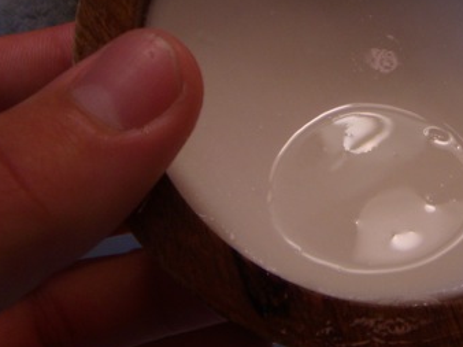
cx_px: 360
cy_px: 59
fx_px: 962
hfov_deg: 26.6
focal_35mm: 72
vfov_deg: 20.1
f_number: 3.5
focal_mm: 6.4
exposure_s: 1/84
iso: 64
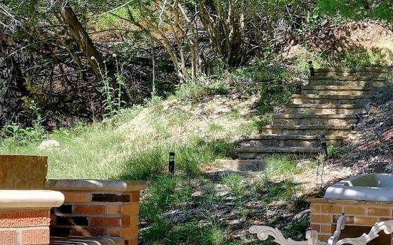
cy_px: 125
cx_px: 591
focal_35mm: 89
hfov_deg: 20.1
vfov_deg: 14.7
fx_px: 952
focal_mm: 23.5
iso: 2000
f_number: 6.3
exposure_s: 1/1600
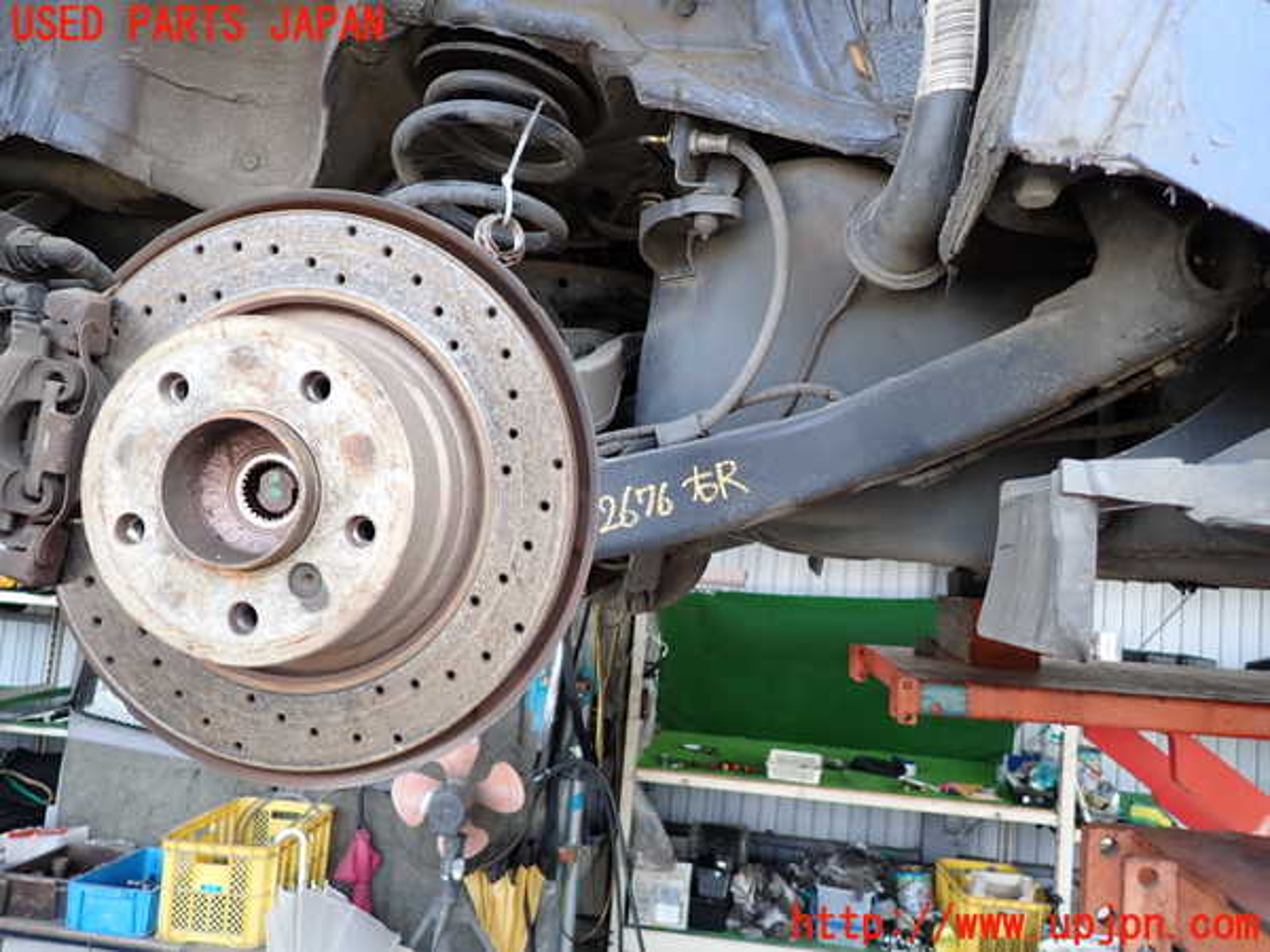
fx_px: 917
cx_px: 635
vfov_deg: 54.9
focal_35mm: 25
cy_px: 476
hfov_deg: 69.4
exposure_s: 1/125
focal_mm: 4.5
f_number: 2
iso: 125
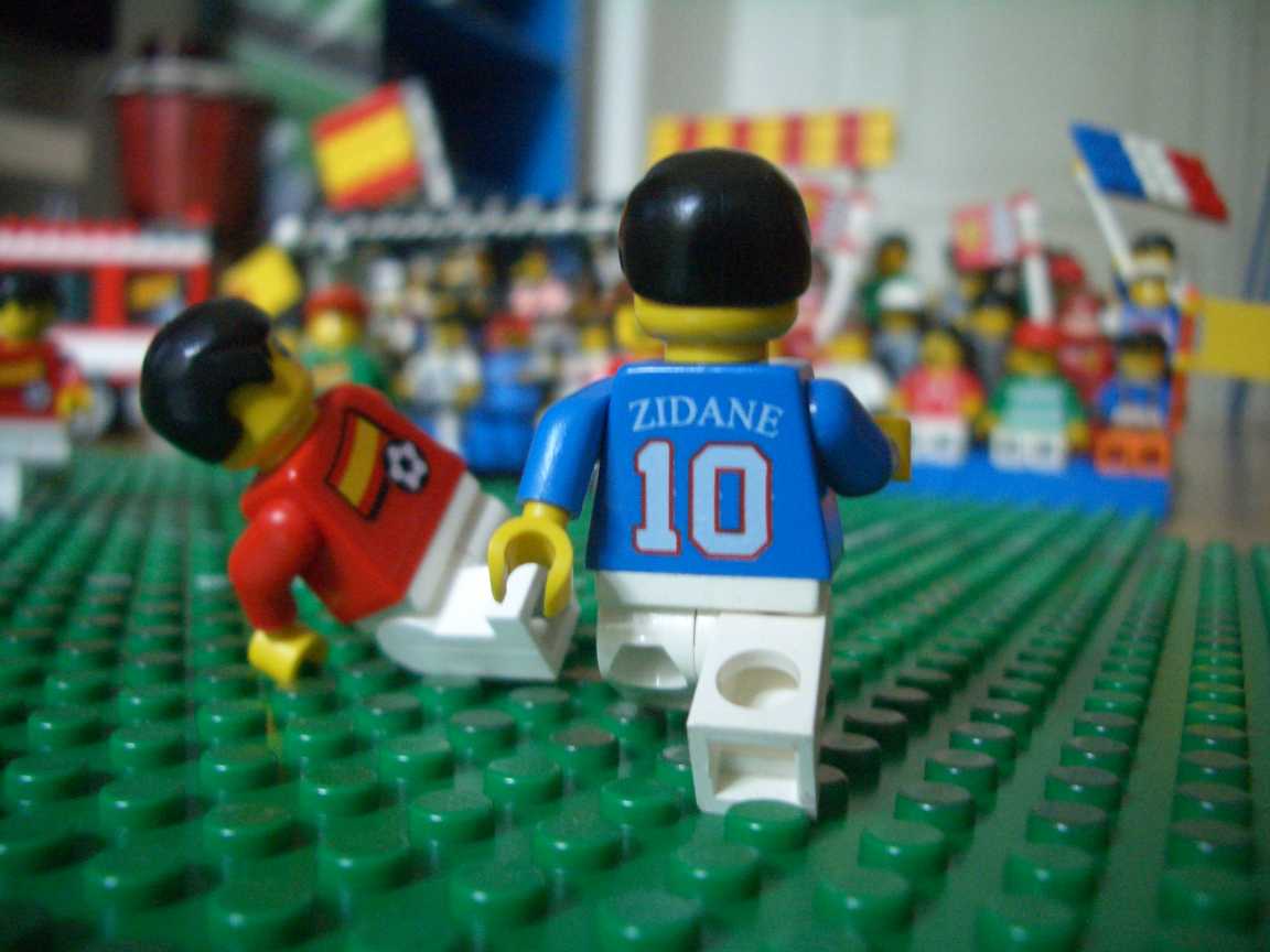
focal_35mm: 35
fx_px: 1284
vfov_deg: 40.7
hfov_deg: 52.6
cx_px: 635
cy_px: 476
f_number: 2.6
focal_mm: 5.8
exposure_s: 1/30
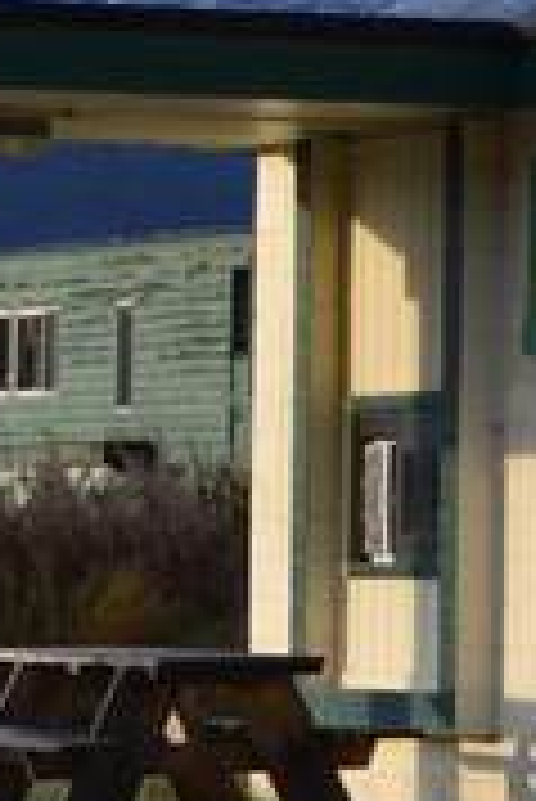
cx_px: 1802
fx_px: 6241
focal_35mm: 280
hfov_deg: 4.6
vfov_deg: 7.3
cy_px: 187
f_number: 6.3
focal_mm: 26
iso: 100
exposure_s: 1/160
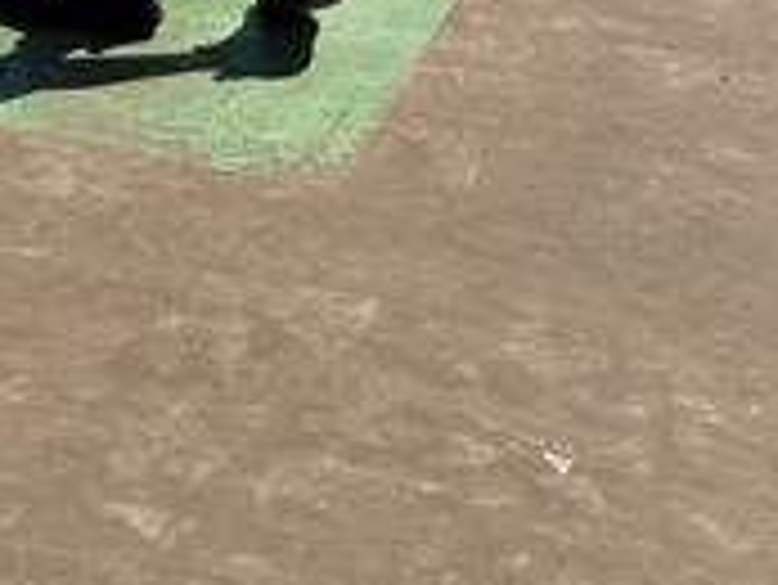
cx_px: -148
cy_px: -644
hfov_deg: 13.5
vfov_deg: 9.6
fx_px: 3194
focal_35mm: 142
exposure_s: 1/10309
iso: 80
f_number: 1.78
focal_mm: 6.76
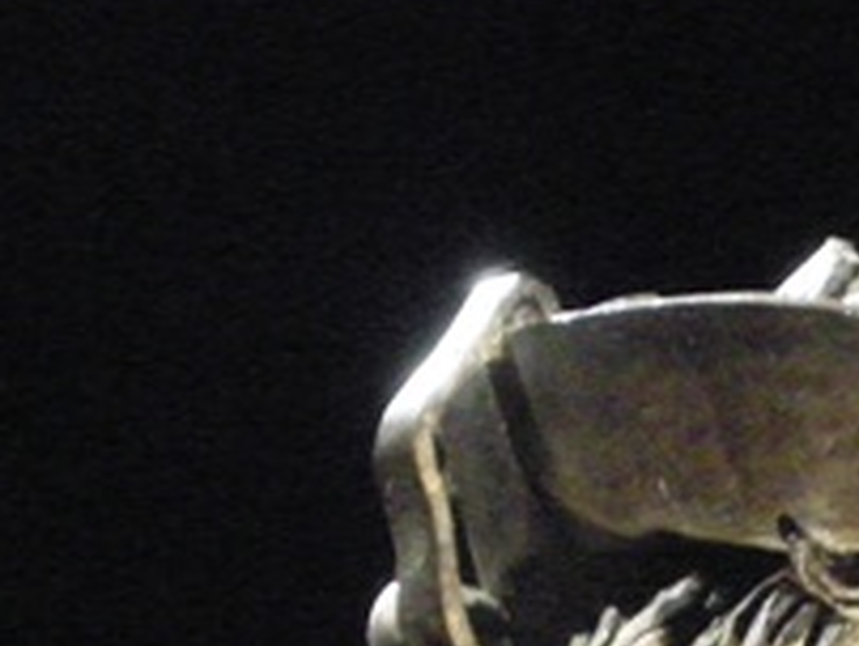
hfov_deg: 4.9
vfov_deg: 3.7
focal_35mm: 399
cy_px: 897
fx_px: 9913
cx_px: 1004
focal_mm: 26.3
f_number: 5.3
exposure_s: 1/30
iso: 1600
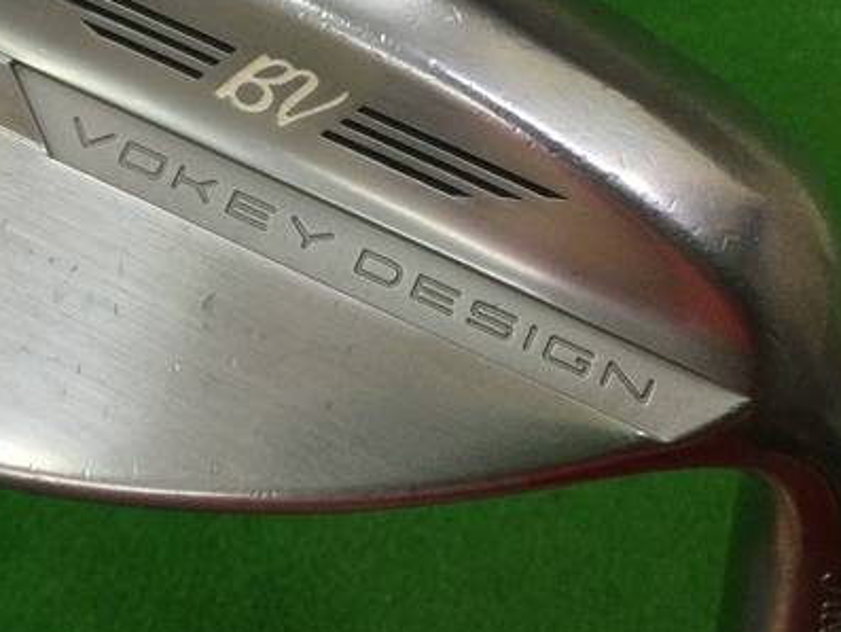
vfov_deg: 28.8
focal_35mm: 50
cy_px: 185
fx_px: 1215
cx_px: 318
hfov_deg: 38.0
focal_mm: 3.3
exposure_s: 1/30
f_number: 2.4
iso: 40
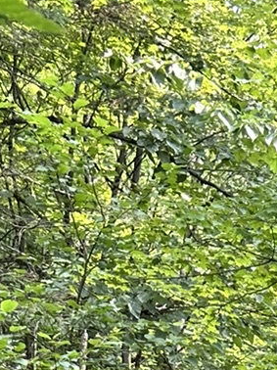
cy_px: 847
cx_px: 400
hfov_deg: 10.2
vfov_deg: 11.8
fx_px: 1506
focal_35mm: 141
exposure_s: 1/121
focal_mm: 5.7
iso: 32
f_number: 1.5
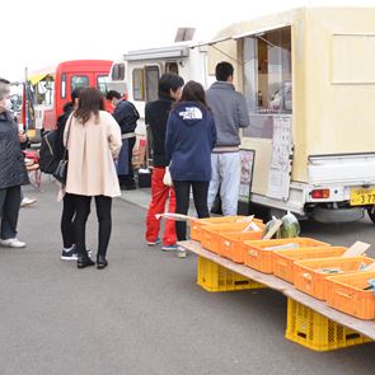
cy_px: 168
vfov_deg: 30.5
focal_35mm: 56
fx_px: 686
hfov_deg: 30.4
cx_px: 234
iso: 1400
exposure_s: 1/200
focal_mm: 26
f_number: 5.6
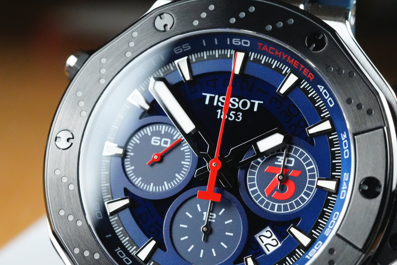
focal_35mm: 75
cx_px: 238
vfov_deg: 18.1
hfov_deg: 26.9
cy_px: 179
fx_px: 827
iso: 12800
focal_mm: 50
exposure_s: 1/250
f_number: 9
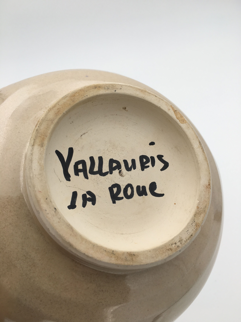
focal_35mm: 29
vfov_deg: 61.7
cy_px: 161
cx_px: 120
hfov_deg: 48.2
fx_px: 269
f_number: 2.2
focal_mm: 4.15
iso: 25
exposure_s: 1/133
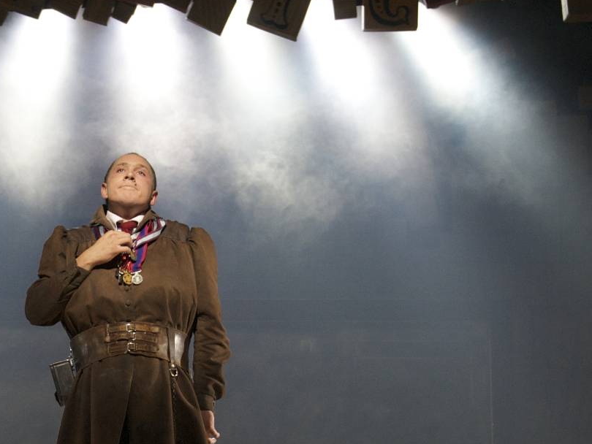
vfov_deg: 13.8
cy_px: 452
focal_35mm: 106
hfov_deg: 18.4
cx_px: 110
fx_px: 1813
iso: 1600
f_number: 2.8
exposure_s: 1/250
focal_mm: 35
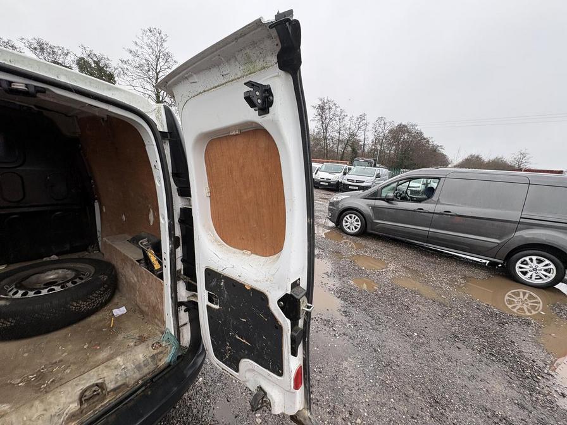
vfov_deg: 85.7
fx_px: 229
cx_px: 284
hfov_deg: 102.1
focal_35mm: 14
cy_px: 212
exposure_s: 1/99
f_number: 2.2
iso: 50
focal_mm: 2.22
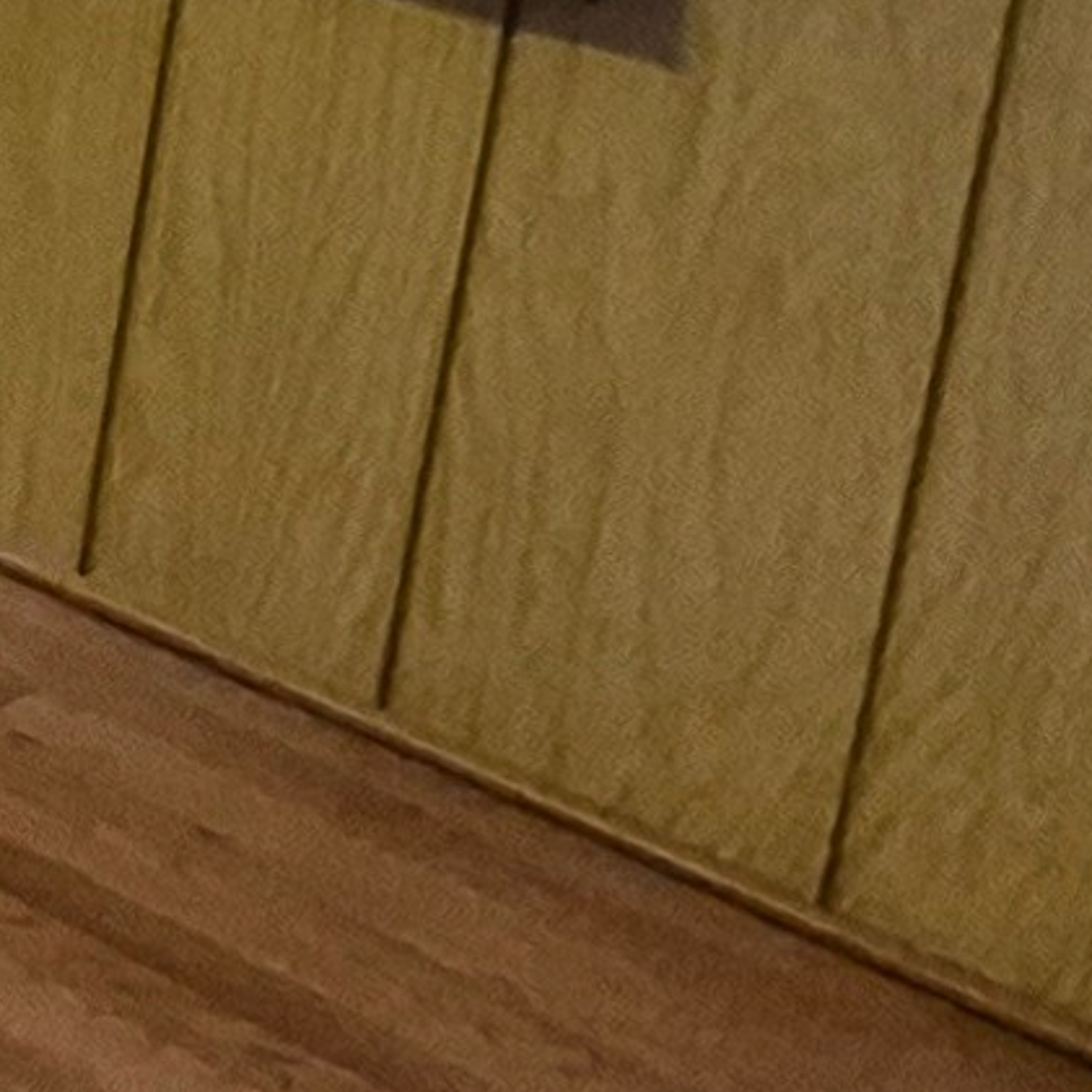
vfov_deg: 14.8
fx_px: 3747
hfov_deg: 9.3
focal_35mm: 105
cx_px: -2805
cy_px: -781
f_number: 2.2
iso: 160
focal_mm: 1.74
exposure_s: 1/60
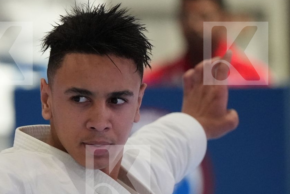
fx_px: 4584
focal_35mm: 569
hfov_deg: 3.6
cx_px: 0
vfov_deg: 2.4
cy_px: 177
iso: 4000
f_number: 2.8
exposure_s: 1/250
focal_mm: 176
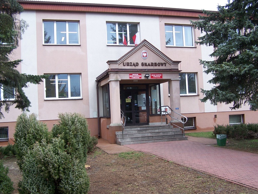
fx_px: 291
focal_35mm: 39
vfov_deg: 36.8
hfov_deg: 47.8
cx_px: 130
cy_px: 97
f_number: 2.8
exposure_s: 1/180
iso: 80
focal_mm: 6.3
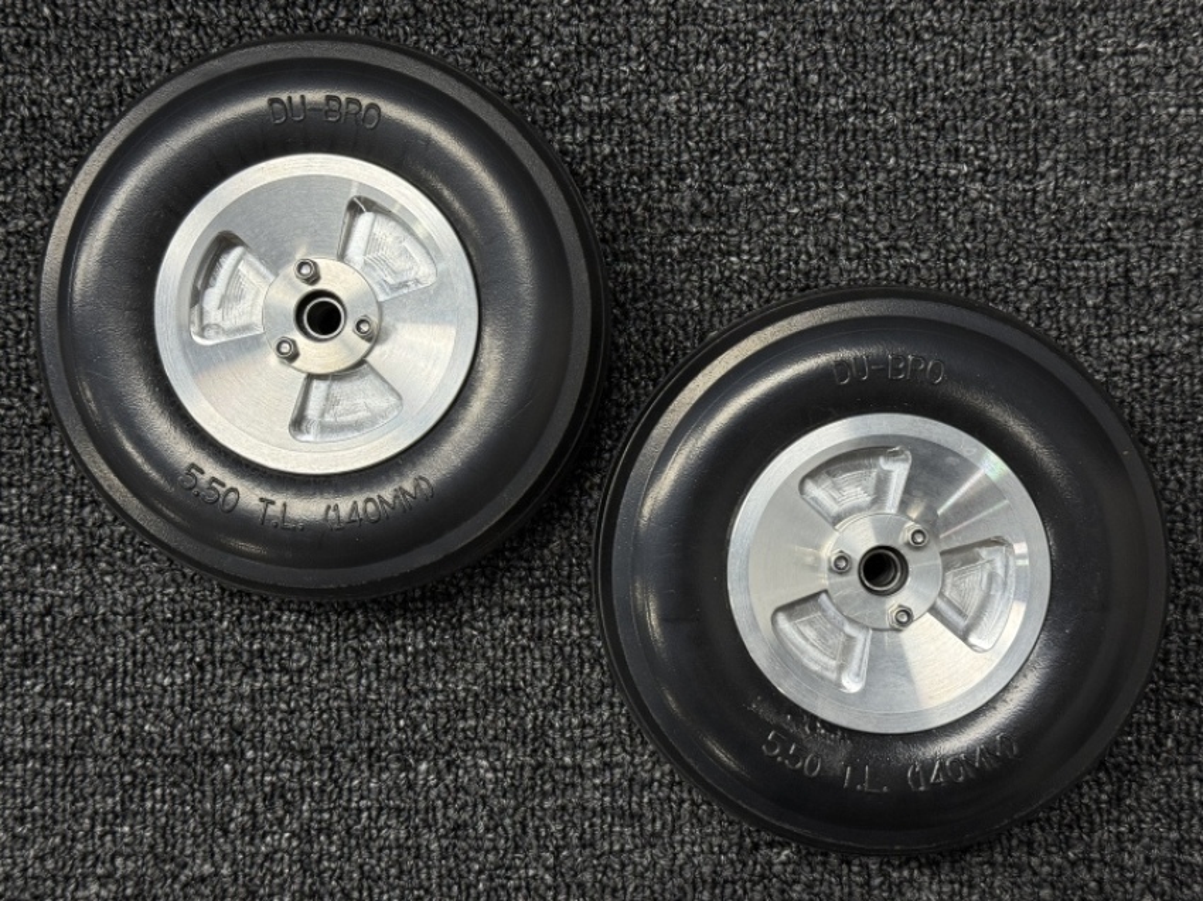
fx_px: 1668
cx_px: 602
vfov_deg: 30.3
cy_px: 450
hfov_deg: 39.7
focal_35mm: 48
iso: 50
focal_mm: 6.76
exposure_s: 1/121
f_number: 1.78
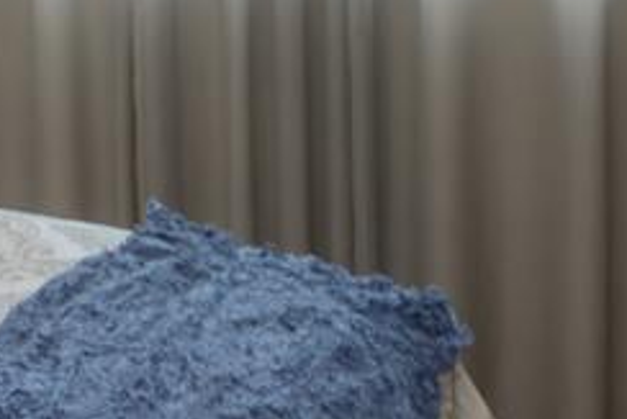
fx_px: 1499
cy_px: -221
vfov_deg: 14.7
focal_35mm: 86
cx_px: -434
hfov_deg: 19.1
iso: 400
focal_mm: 14
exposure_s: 1/8
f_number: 10
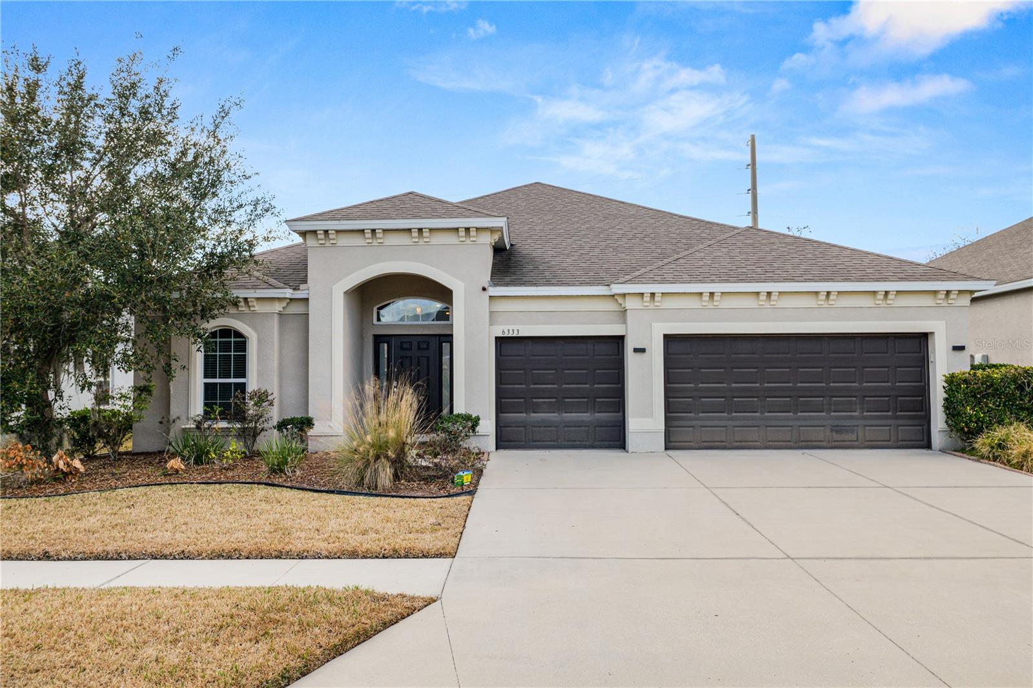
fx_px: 803
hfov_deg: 65.5
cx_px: 516
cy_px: 344
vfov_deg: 46.4
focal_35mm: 28
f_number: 11
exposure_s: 1/125
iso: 250
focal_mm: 28
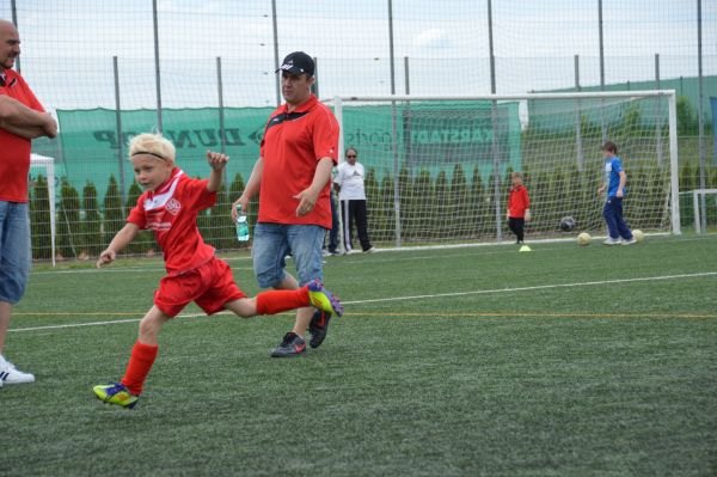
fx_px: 2686
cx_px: 358
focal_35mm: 135
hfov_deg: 15.2
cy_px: 238
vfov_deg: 10.1
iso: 400
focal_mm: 90
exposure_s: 1/1250
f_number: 5.6
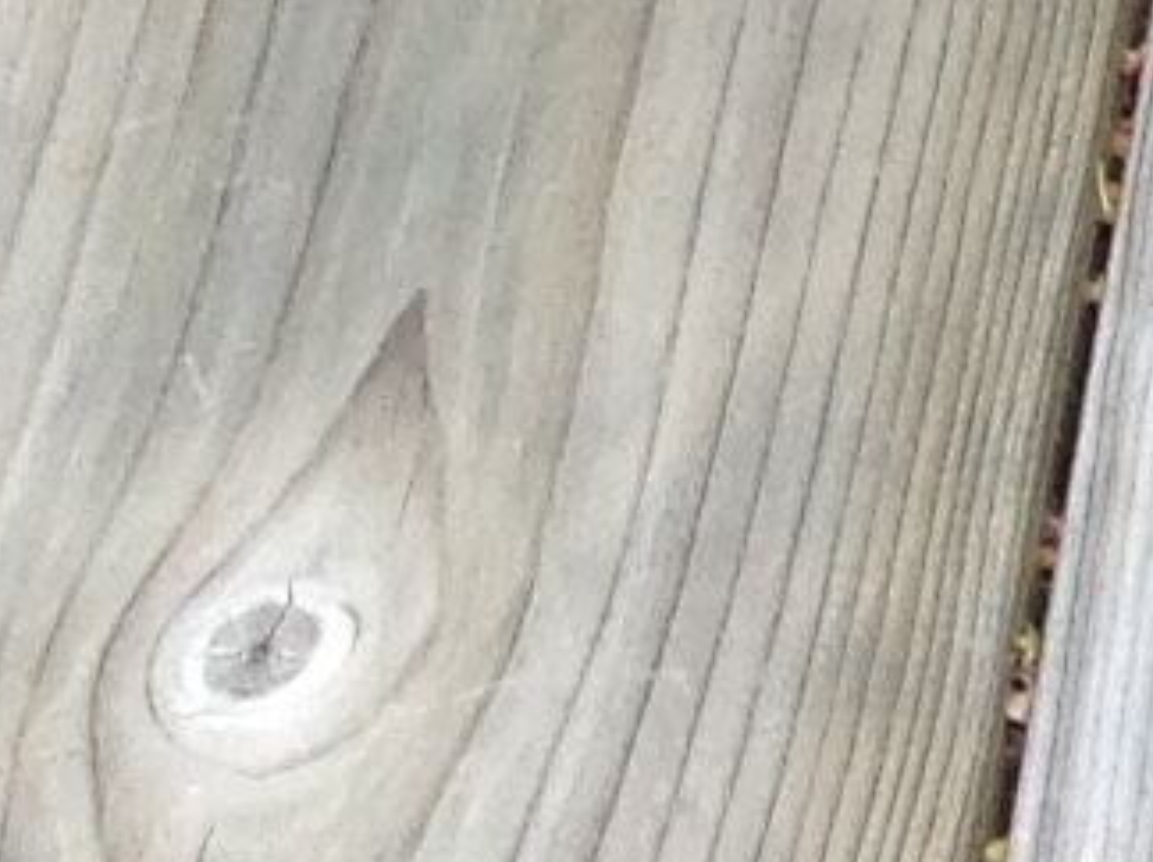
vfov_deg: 5.1
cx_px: 4299
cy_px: -1485
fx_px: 9313
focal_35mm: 280
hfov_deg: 6.1
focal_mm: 4.28
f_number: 2.4
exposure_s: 1/426
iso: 50
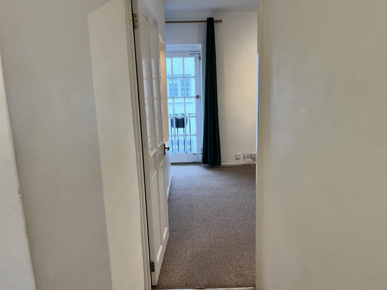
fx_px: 291
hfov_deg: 67.3
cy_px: 145
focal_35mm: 26
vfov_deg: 53.1
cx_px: 194
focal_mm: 5.1
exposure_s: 1/50
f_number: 1.6
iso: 100
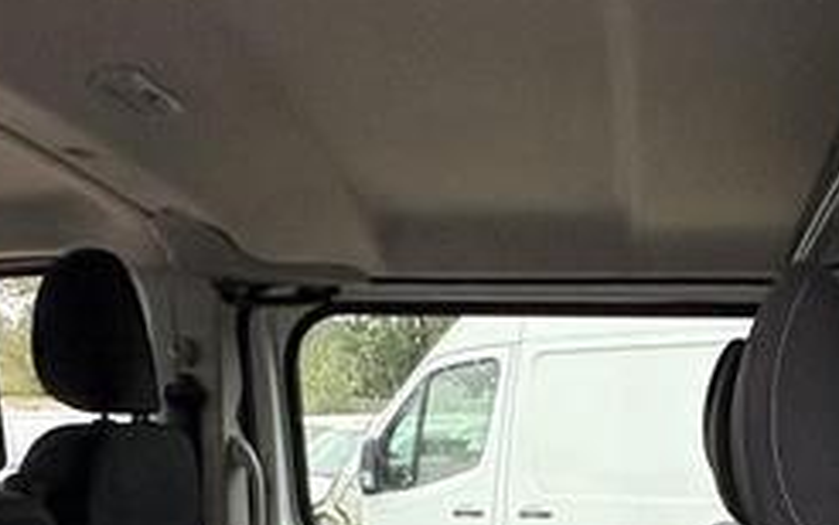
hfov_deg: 37.4
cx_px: 495
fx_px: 1235
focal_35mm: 54
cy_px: 903
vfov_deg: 19.2
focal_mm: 2.22
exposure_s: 1/137
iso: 125
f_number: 2.2
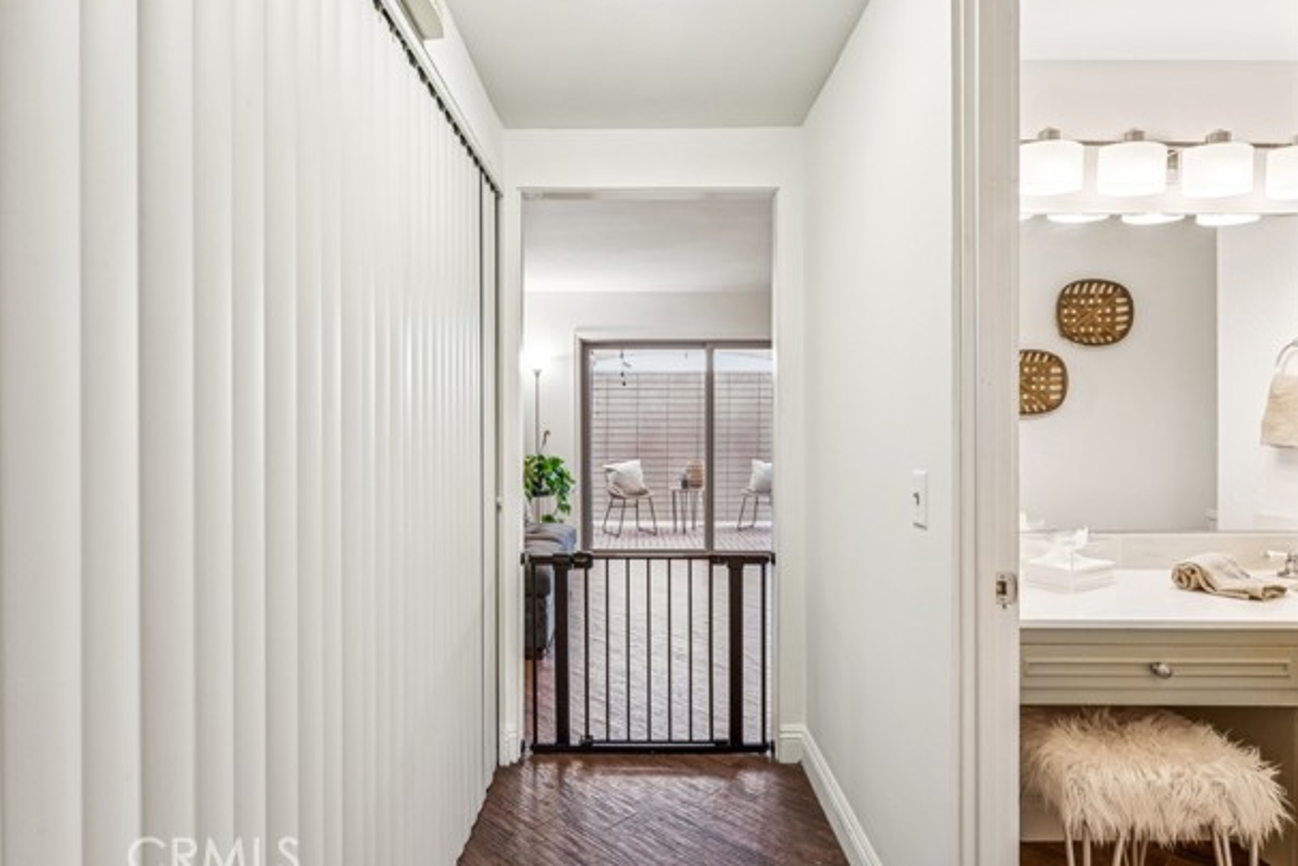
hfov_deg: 84.4
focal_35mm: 20
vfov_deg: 62.3
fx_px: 715
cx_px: 636
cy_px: 431
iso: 100
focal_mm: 18.8
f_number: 13
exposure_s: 1/3.33
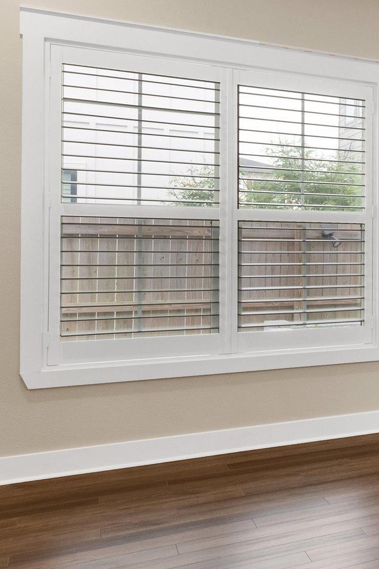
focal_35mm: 47
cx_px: 610
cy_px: 240
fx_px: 736
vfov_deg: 42.1
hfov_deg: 22.2
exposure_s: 1/20
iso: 400
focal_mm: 14.5
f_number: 13
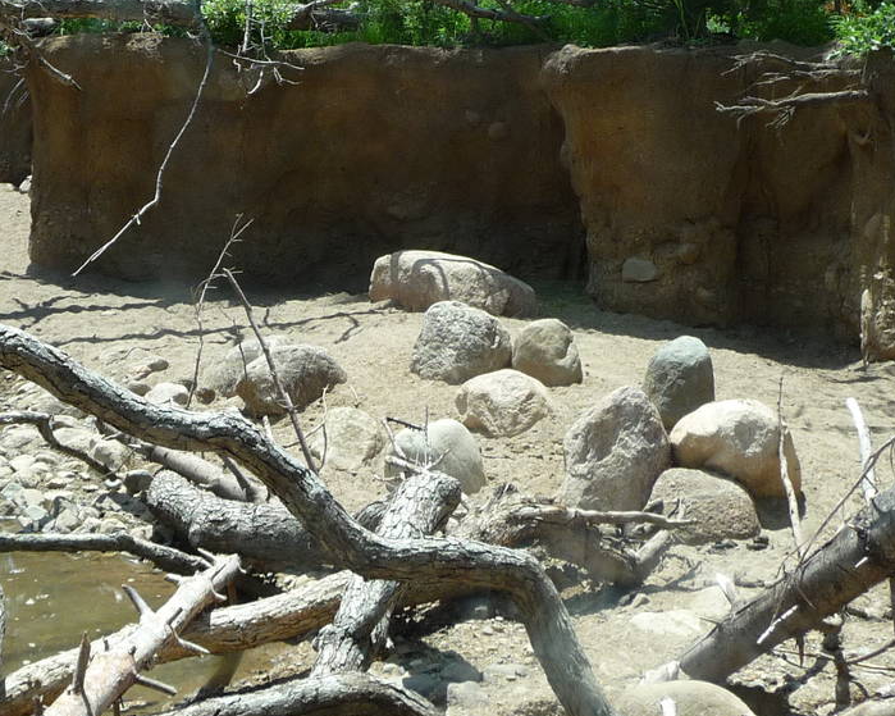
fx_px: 1774
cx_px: 204
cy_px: 161
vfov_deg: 22.5
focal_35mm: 67
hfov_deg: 27.8
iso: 100
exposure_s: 1/400
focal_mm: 5
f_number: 3.4
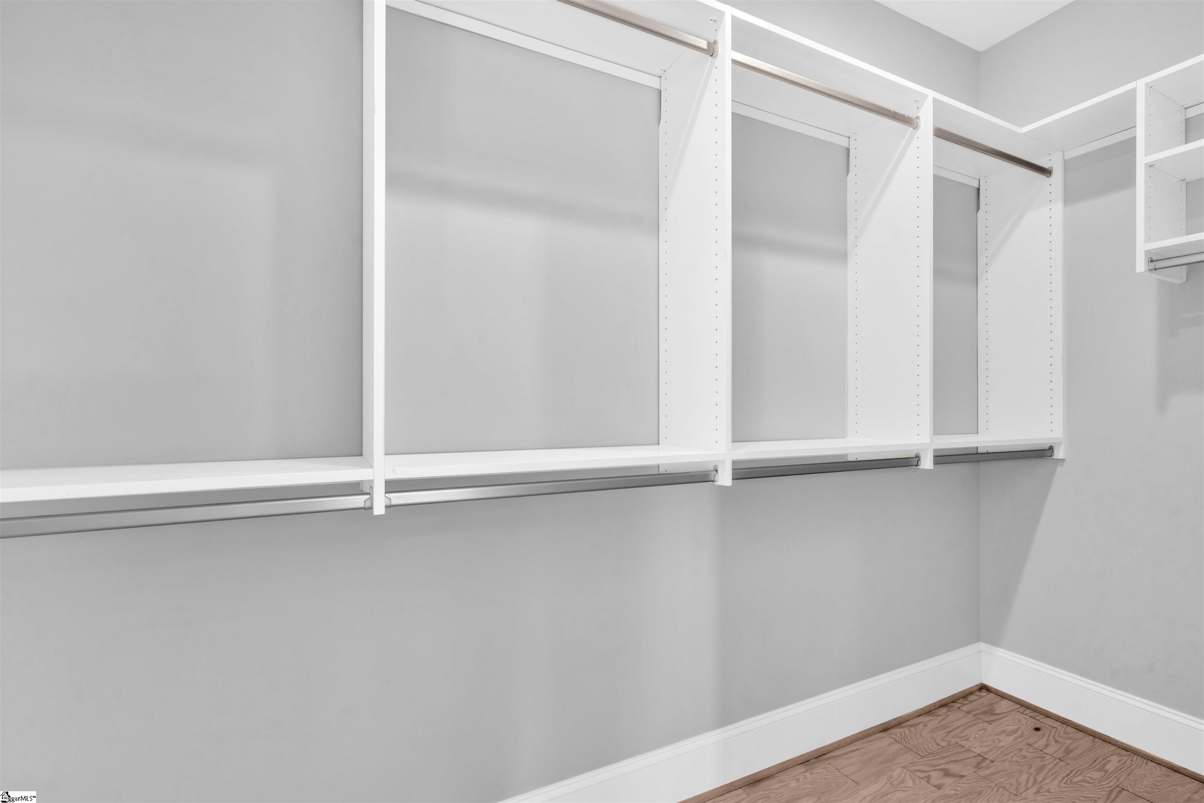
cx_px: 602
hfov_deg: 96.7
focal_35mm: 16
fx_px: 535
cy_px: 402
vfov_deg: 73.7
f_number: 9
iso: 320
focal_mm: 16
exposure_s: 1/13
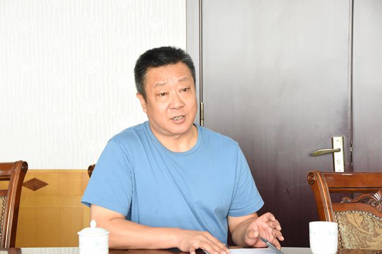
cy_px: 127
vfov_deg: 13.0
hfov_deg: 19.5
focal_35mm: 105
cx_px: 191
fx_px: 1114
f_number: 7.1
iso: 1600
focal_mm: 70
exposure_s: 1/50
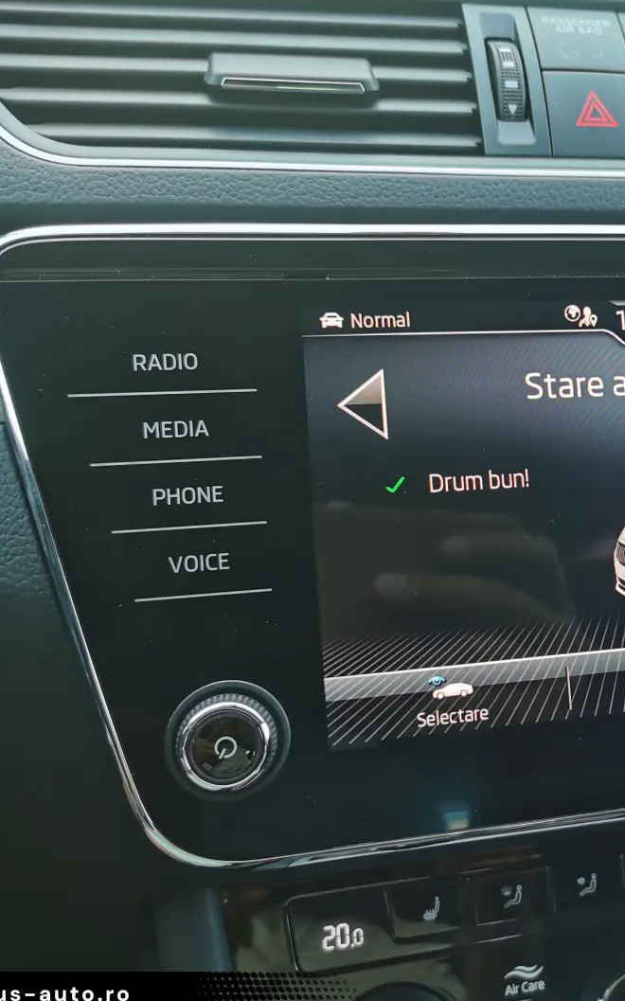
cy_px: 508
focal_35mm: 39
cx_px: 583
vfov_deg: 50.4
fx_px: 1064
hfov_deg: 31.0
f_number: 1.6
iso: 100
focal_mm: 5.56
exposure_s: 1/100
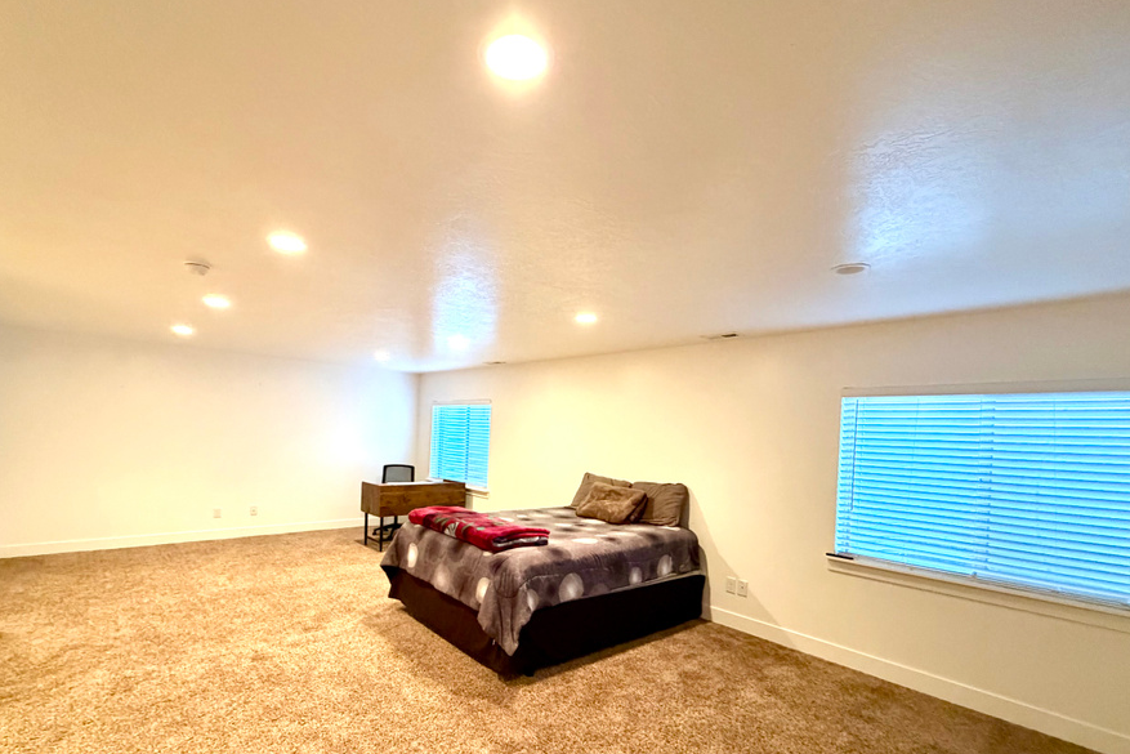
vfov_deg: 70.0
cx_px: 532
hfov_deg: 93.2
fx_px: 534
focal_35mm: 17
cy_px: 436
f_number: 2.2
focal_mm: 2.22
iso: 800
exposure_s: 1/60
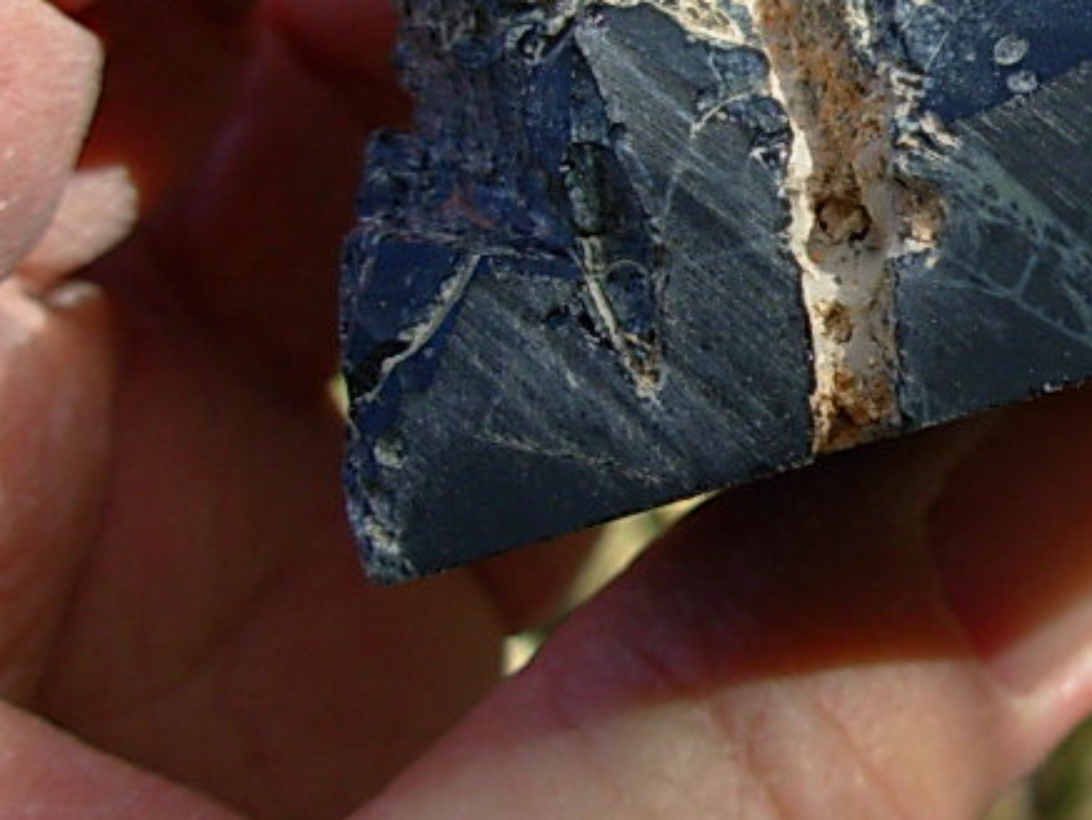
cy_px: 212
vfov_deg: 16.5
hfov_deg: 21.1
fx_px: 2808
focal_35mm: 89
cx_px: 1147
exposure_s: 1/443
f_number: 2.9
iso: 50
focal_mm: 6.3
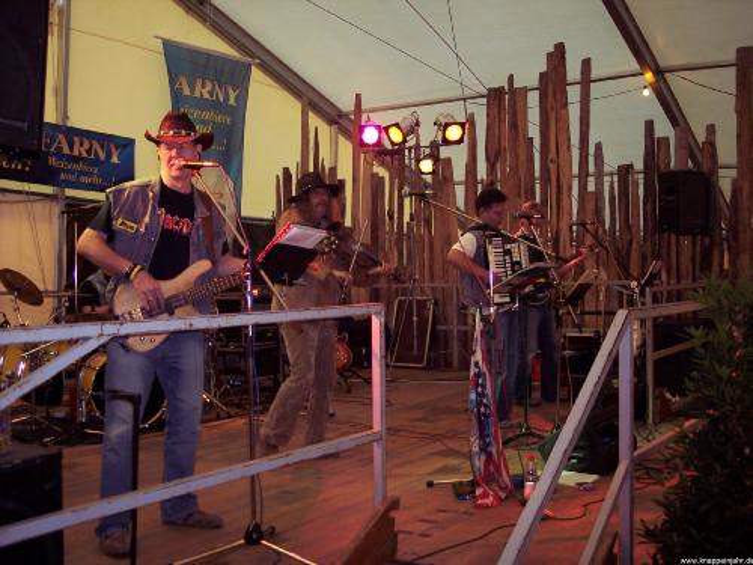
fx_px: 848
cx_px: 376
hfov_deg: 47.9
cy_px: 282
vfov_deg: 36.8
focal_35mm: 39
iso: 140
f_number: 2.8
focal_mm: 8
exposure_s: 1/60
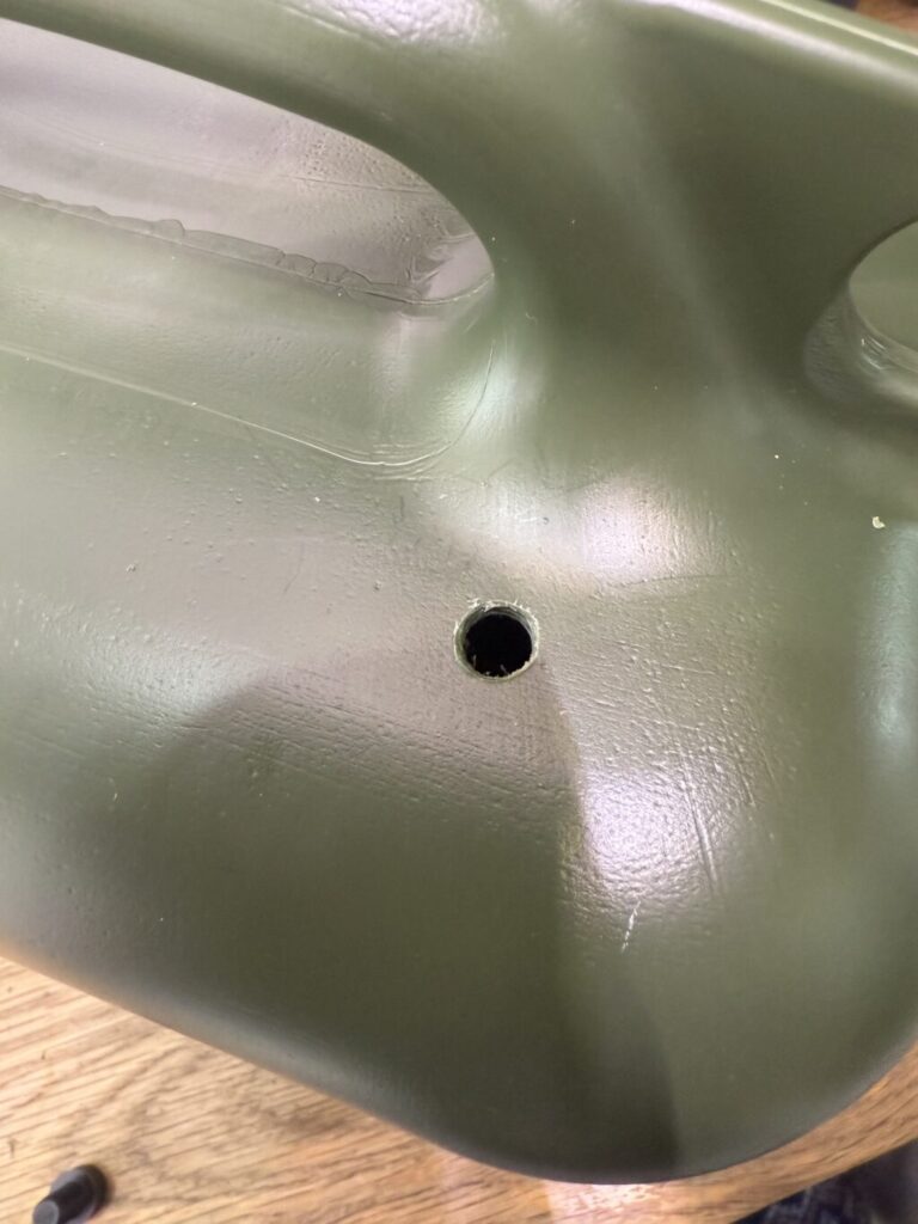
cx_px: 459
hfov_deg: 56.8
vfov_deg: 71.6
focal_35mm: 24
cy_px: 612
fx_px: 849
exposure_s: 1/60
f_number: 2.2
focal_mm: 2.22
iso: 400
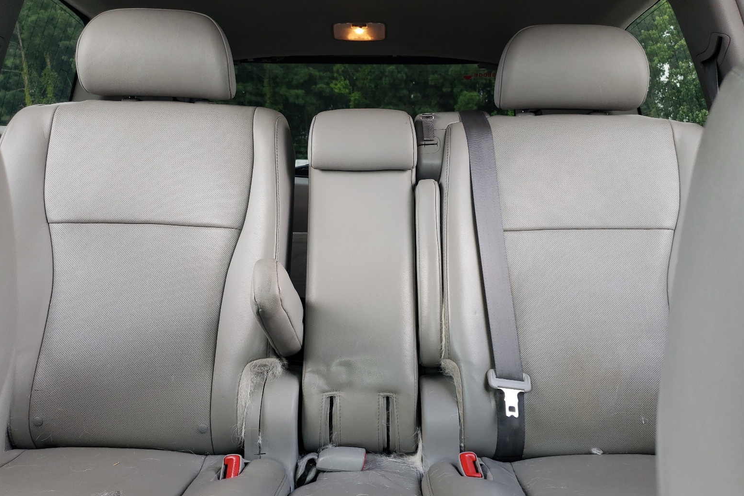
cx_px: 368
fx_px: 579
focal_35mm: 28
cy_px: 262
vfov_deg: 46.4
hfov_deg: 65.5
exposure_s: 1/145
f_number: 1.5
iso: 50
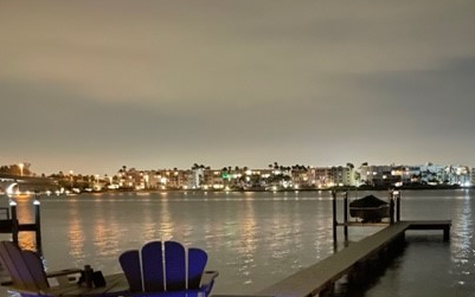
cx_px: 349
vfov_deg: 28.6
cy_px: 241
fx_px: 570
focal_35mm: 44
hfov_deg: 43.9
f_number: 1.6
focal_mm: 4.2
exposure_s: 1/2
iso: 1000
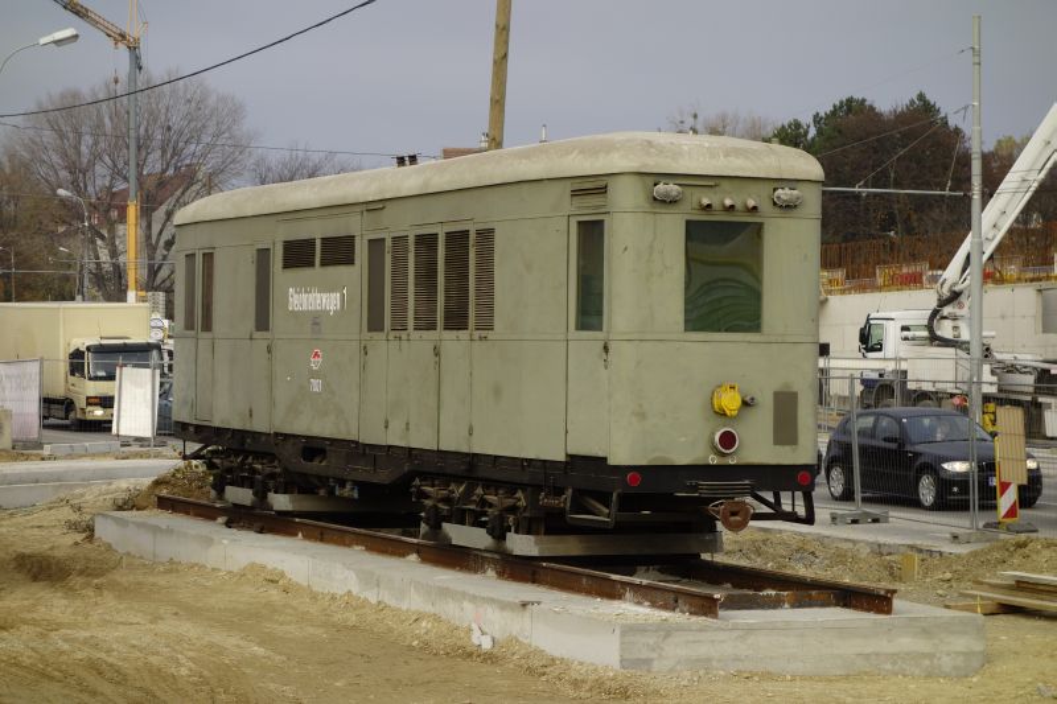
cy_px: 352
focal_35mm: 100
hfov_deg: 20.4
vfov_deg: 13.7
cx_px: 528
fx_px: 2935
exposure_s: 1/125
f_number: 5.6
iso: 125
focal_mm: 37.1
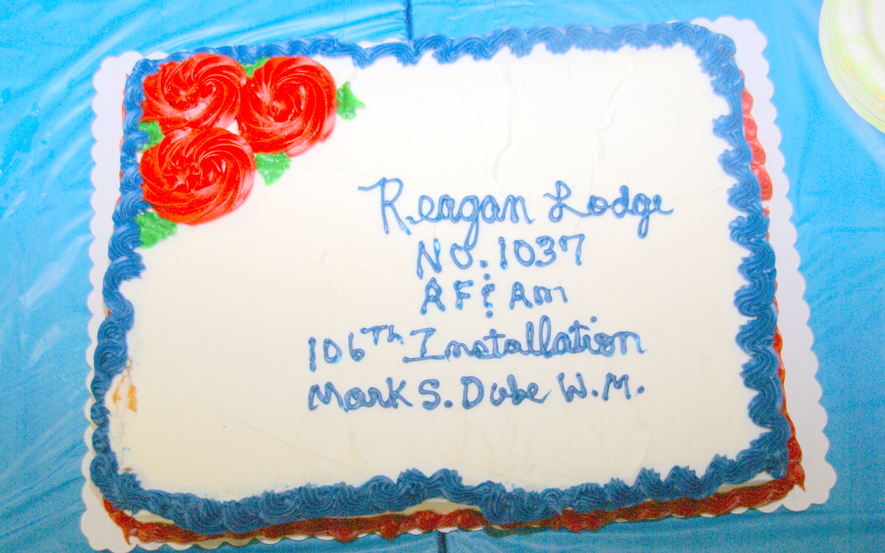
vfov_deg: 23.7
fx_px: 1315
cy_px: 297
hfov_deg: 37.2
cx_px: 439
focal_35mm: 55
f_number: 5.6
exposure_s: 1/60
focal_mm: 35
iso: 400
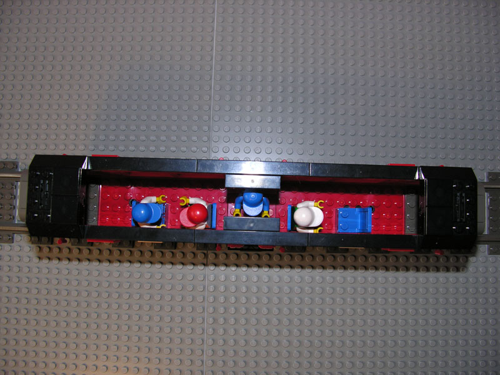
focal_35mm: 35
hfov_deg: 52.6
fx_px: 506
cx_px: 250
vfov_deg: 40.7
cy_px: 188
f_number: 2.8
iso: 50
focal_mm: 8.9
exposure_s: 1/60.1
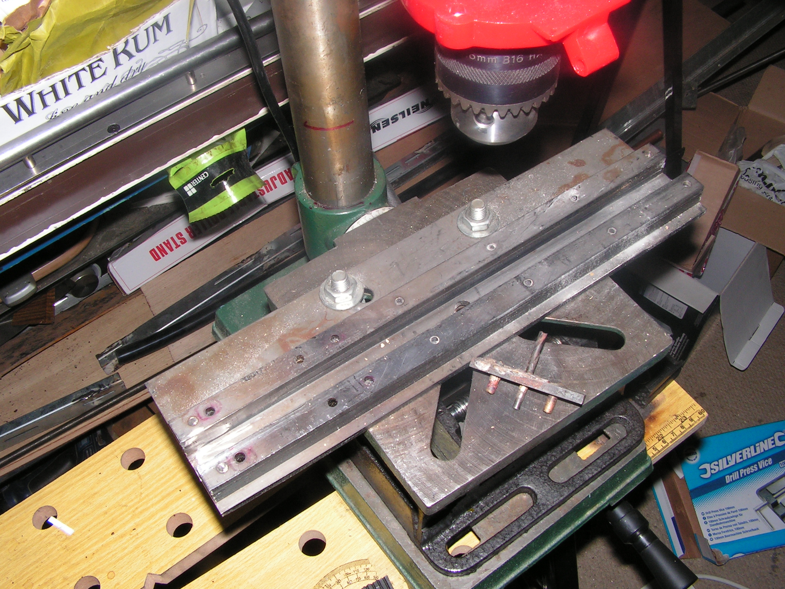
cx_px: 392
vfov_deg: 39.7
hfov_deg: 51.4
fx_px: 816
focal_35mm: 36
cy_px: 294
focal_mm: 6
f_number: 8
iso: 100
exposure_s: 1/250
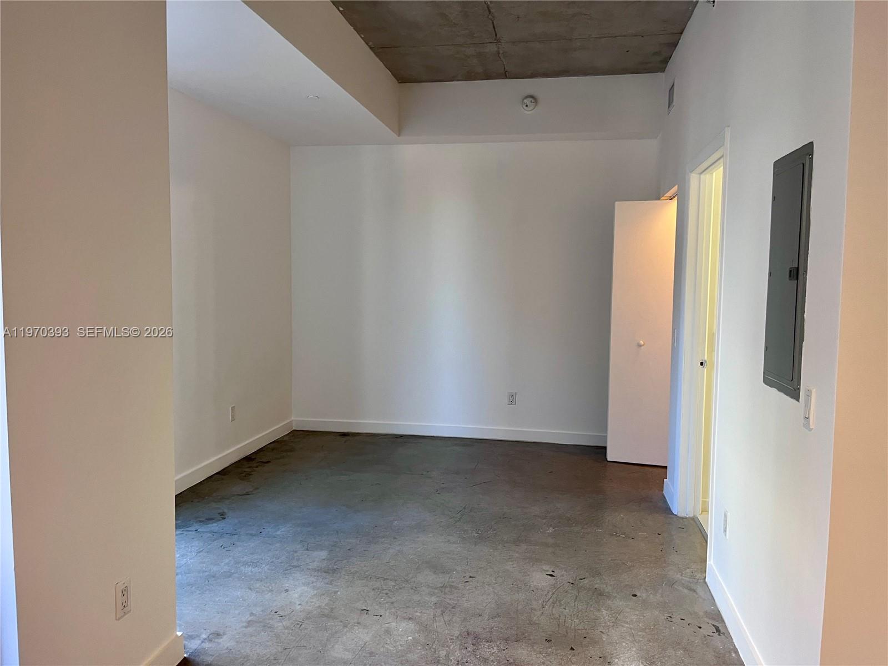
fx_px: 667
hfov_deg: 67.3
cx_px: 444
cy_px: 333
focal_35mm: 26
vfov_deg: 53.1
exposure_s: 1/60
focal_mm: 5.1
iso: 100
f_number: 1.6
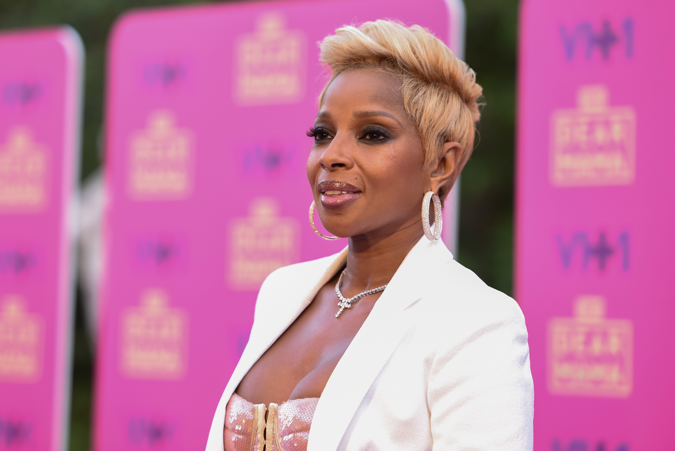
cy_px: 226
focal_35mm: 160
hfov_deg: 12.8
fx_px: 3001
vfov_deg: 8.6
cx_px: 338
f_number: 2.8
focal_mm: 160
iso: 800
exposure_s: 1/320
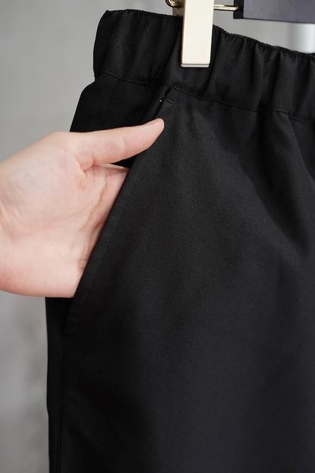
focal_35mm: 50
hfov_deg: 27.0
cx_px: 158
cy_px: 236
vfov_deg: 39.6
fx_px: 656
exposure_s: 1/40
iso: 1000
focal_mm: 50
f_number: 3.2
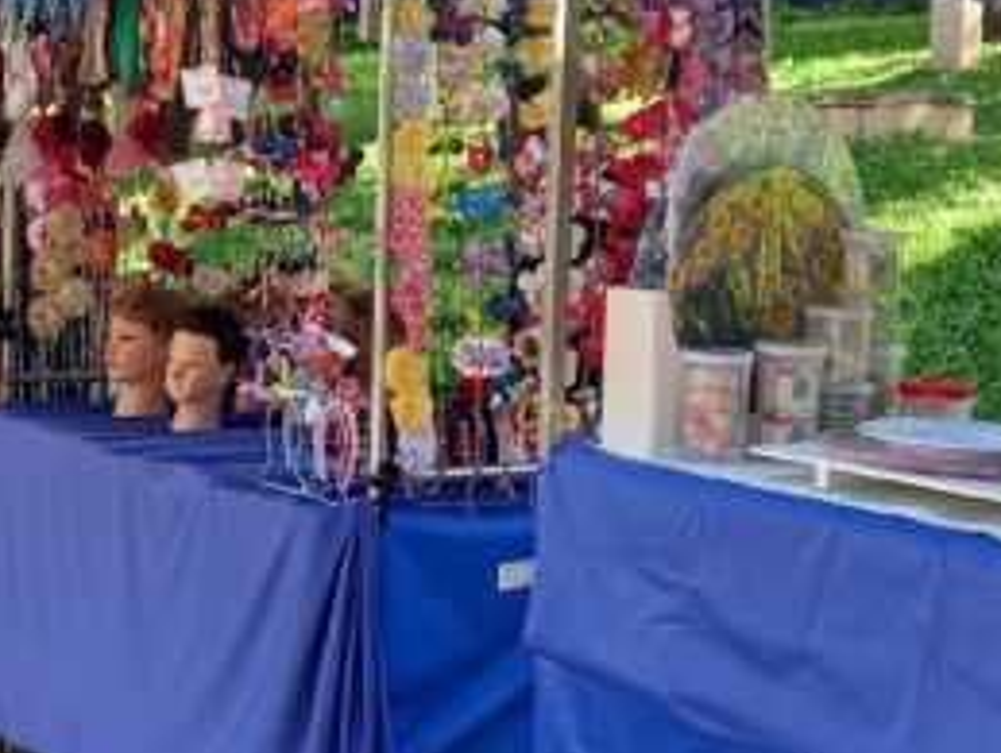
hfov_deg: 25.9
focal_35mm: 74
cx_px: 236
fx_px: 2143
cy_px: 228
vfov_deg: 19.9
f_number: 2
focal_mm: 4.6
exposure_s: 1/50
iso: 40
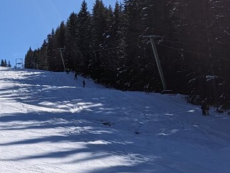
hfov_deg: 19.5
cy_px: 68
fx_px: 611
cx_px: -74
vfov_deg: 16.0
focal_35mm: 92
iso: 51
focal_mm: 6.81
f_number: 1.85
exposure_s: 1/3774
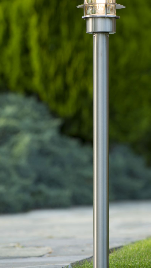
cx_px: 79
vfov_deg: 9.3
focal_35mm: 232
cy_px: 124
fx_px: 1651
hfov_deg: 5.2
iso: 160
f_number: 3.5
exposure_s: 1/250
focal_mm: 170
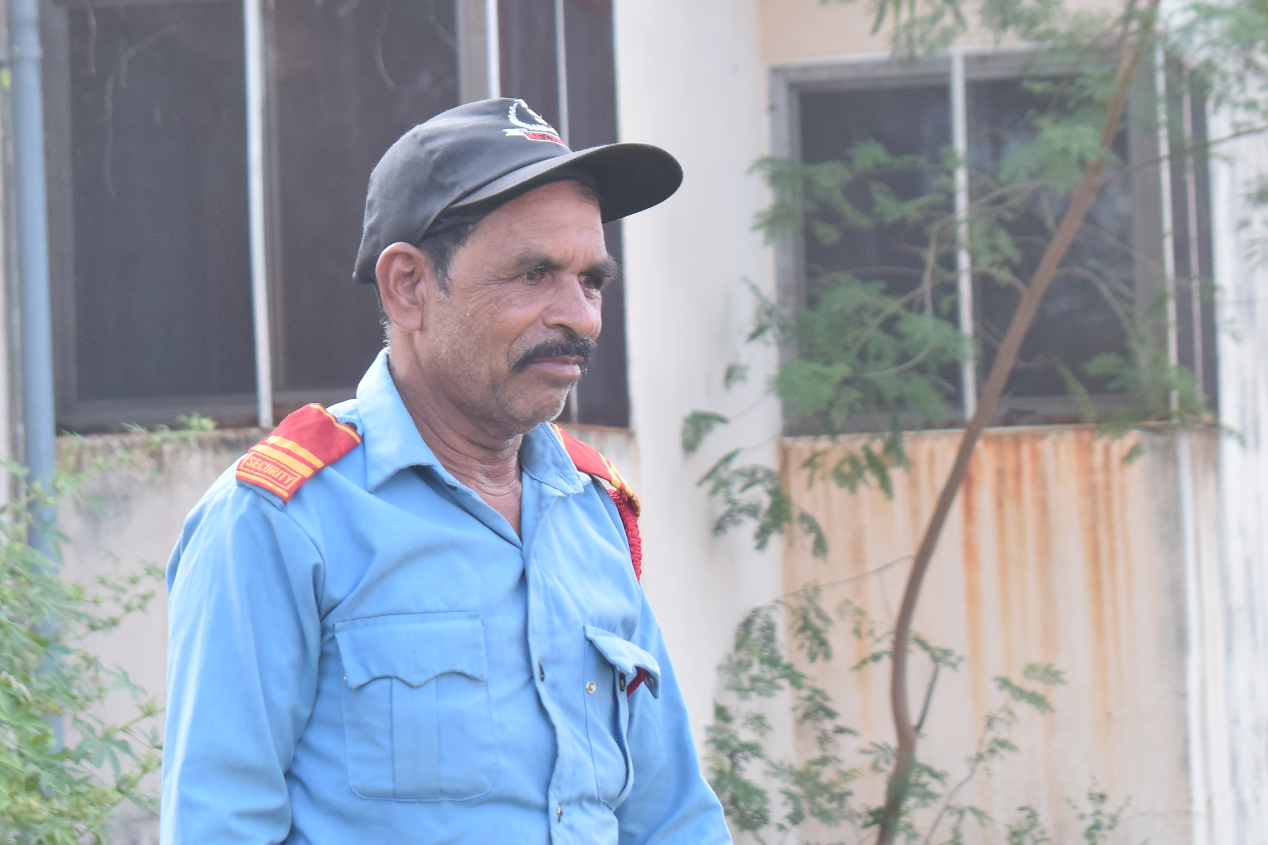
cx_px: 511
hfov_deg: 14.6
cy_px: 448
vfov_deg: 9.7
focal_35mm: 141
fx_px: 4961
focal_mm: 55
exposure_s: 1/160
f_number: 5.6
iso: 640
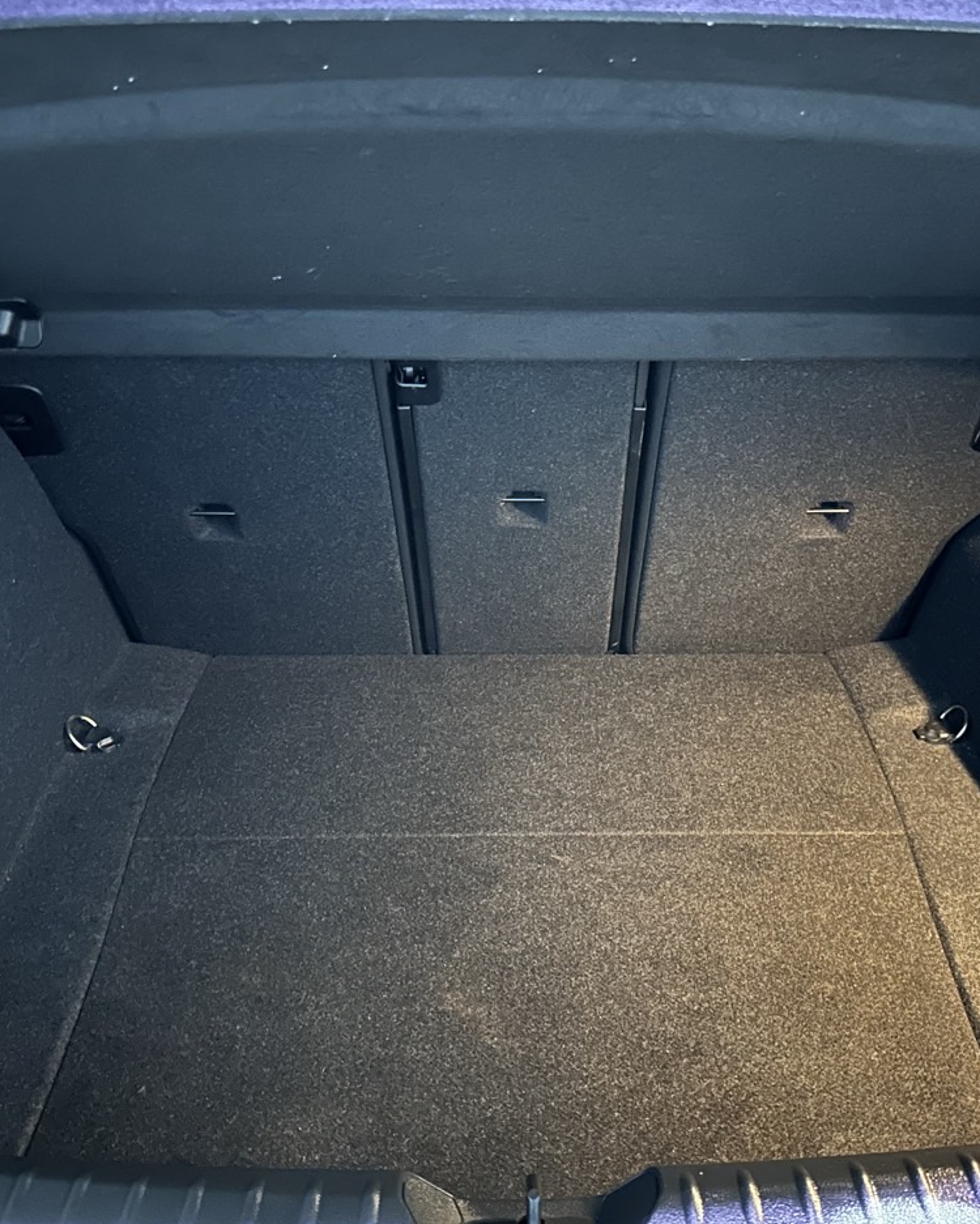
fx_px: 1160
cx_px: 550
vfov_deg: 55.7
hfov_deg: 45.7
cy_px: 610
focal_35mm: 32
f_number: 1.78
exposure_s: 1/9
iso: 2500
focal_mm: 6.86
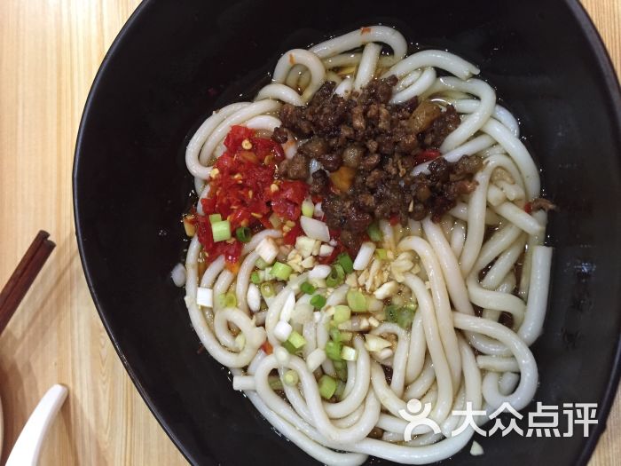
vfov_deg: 48.2
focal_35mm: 29
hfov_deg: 61.7
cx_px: 310
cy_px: 233
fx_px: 520
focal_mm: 4.15
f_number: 2.2
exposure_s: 1/17
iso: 250
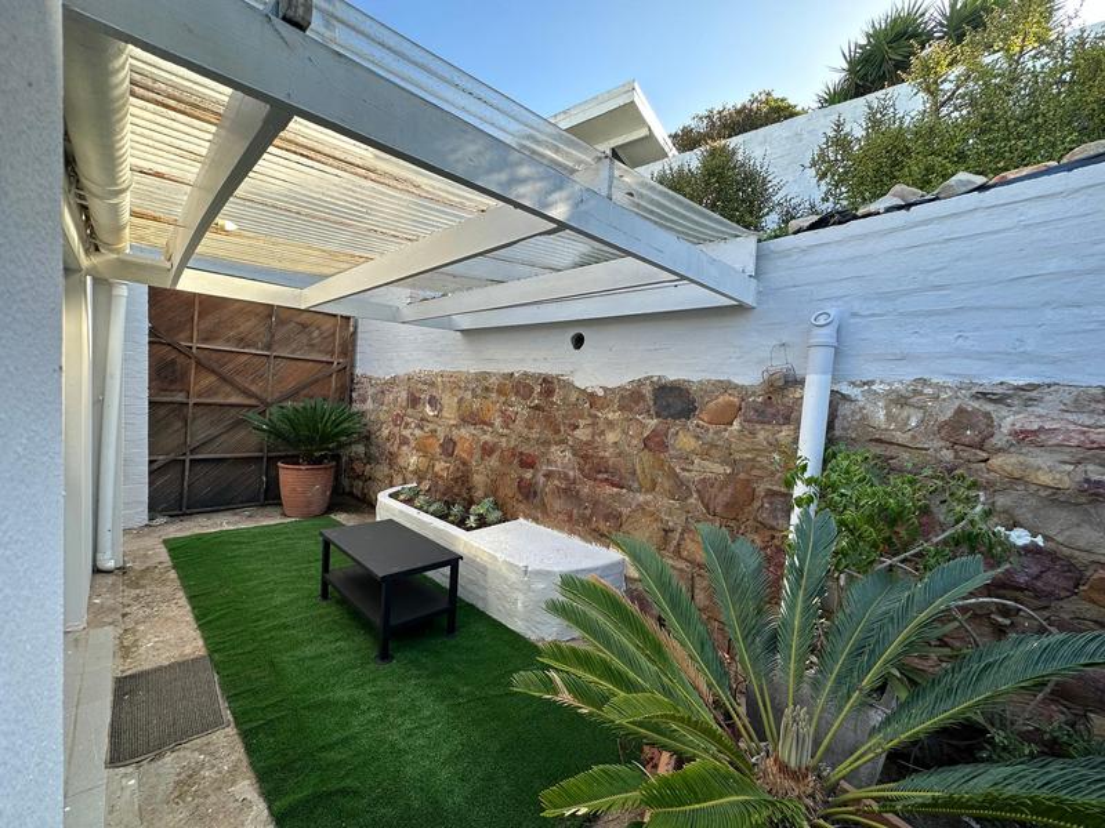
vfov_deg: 85.7
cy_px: 414
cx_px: 552
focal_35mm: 14
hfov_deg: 102.1
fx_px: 447
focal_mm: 2.22
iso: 40
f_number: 2.2
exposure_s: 1/340
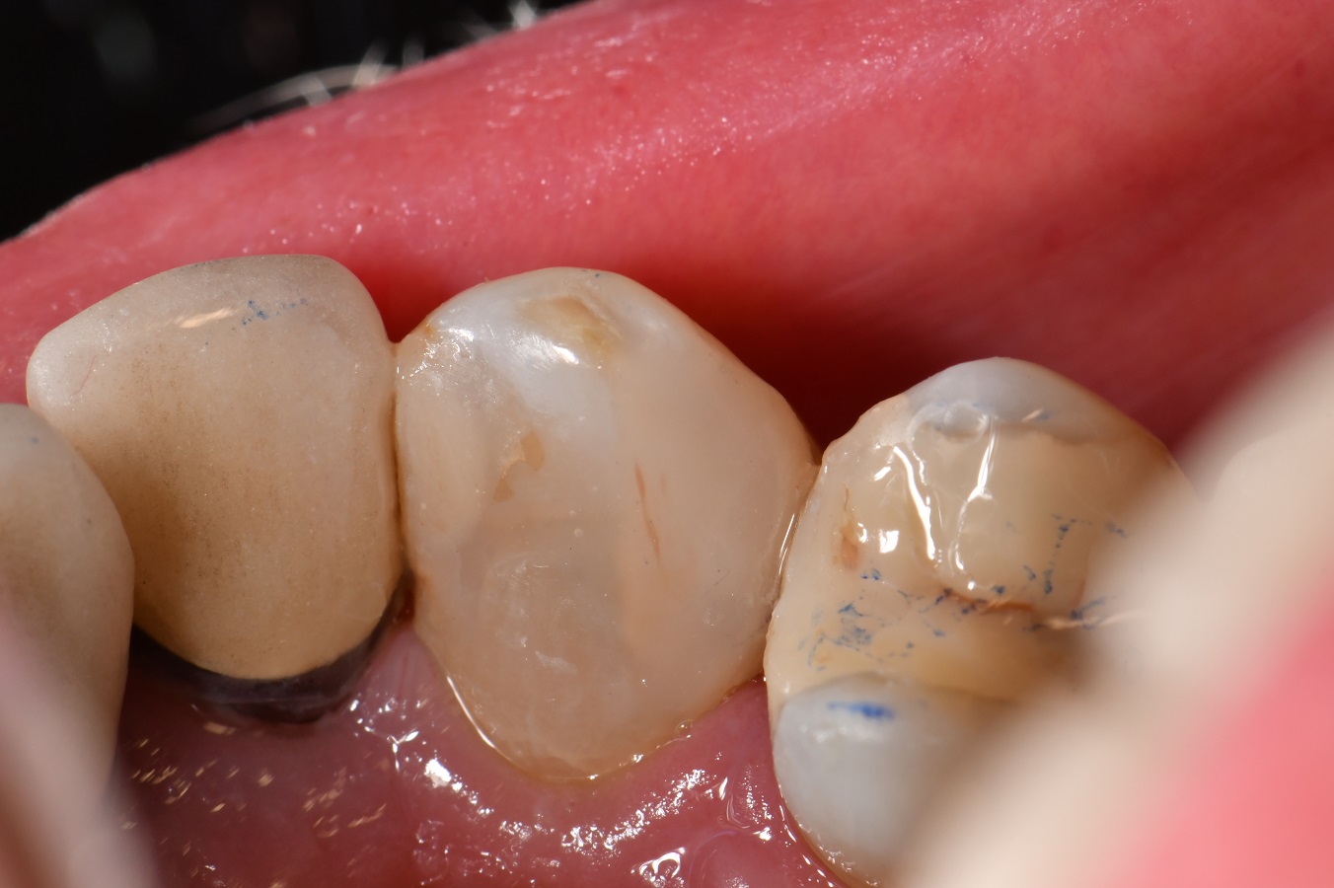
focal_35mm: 157
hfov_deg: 13.1
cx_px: 667
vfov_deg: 8.7
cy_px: 444
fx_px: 5815
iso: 200
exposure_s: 1/160
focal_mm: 105
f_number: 32
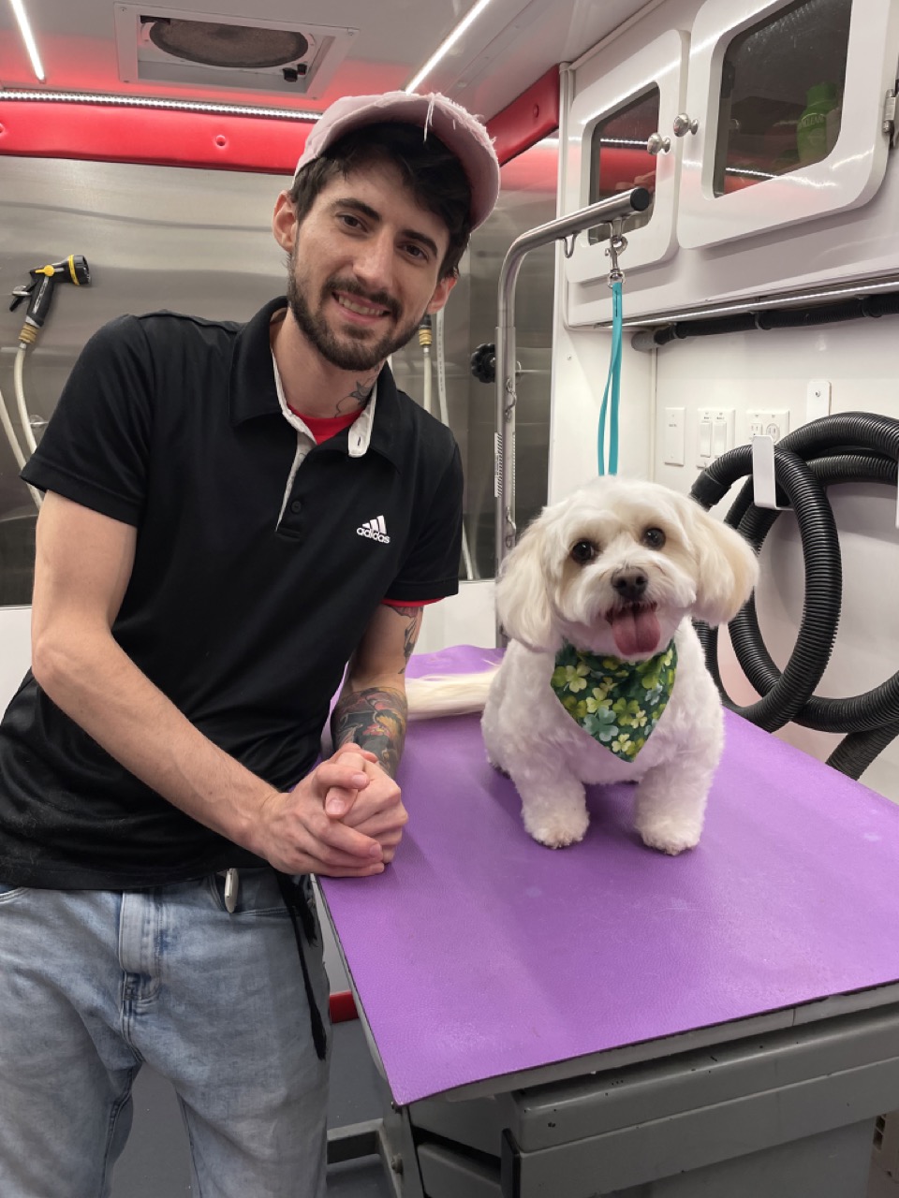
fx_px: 900
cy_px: 599
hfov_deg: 53.1
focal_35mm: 26
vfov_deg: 67.3
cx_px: 450
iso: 32
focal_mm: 4.2
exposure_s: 1/151
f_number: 1.6
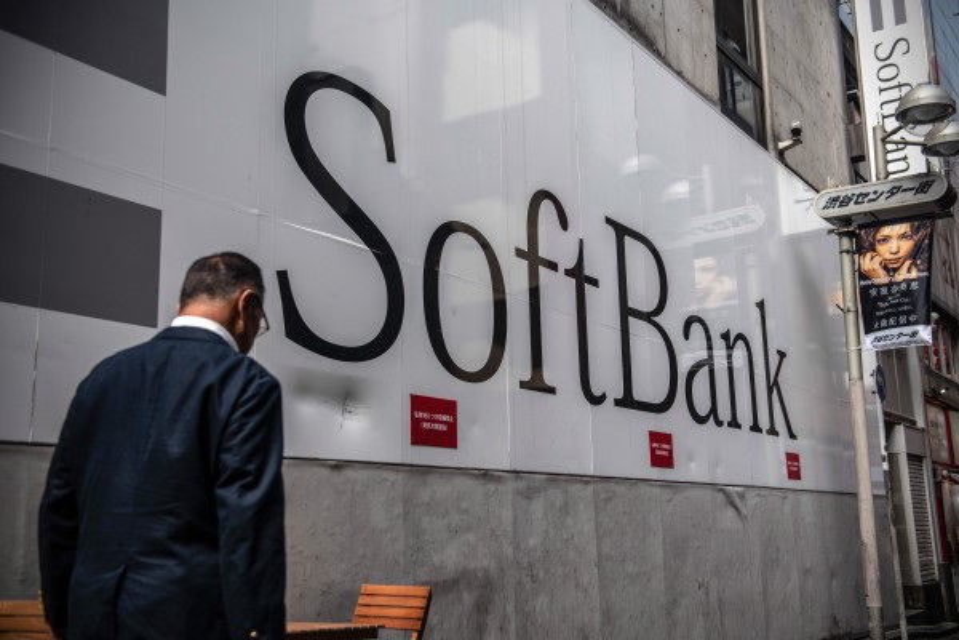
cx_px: 480
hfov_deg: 50.7
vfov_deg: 35.1
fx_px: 1012
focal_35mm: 38
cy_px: 320
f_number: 4
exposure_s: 1/1600
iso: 400
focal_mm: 38
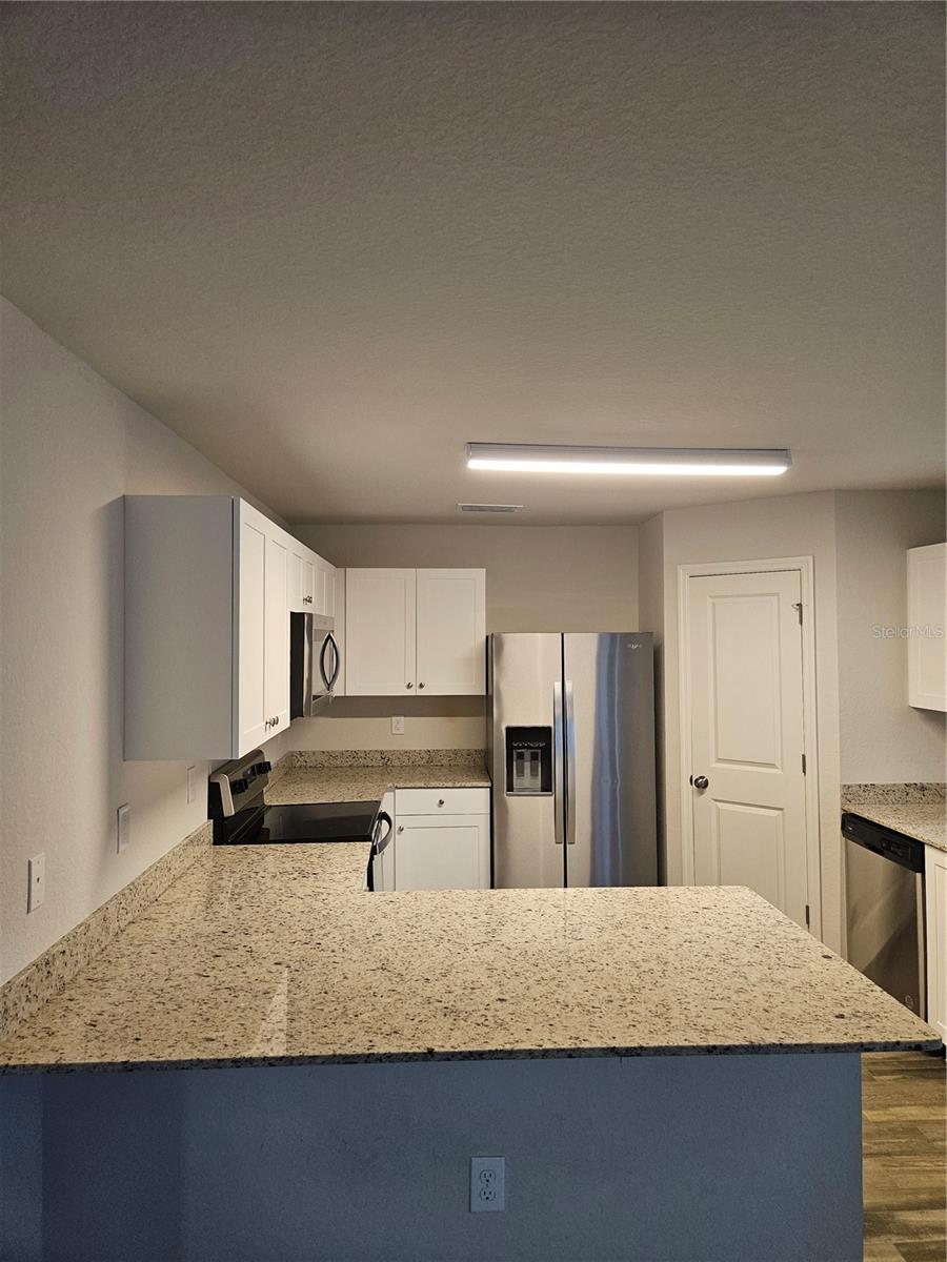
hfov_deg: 58.9
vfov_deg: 73.9
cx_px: 474
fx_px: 839
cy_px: 631
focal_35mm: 23
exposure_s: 1/120
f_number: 1.8
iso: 250
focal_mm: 5.4
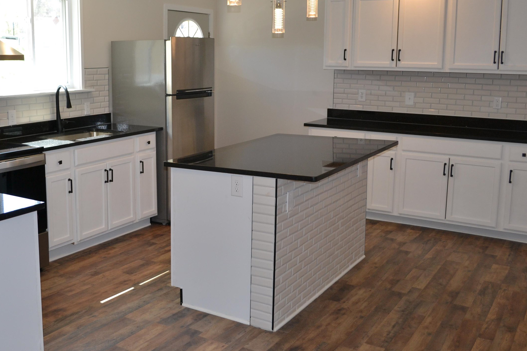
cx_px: 192
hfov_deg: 49.0
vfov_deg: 34.1
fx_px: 571
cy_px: 137
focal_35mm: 39
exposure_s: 1/125
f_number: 4
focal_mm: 18
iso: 360
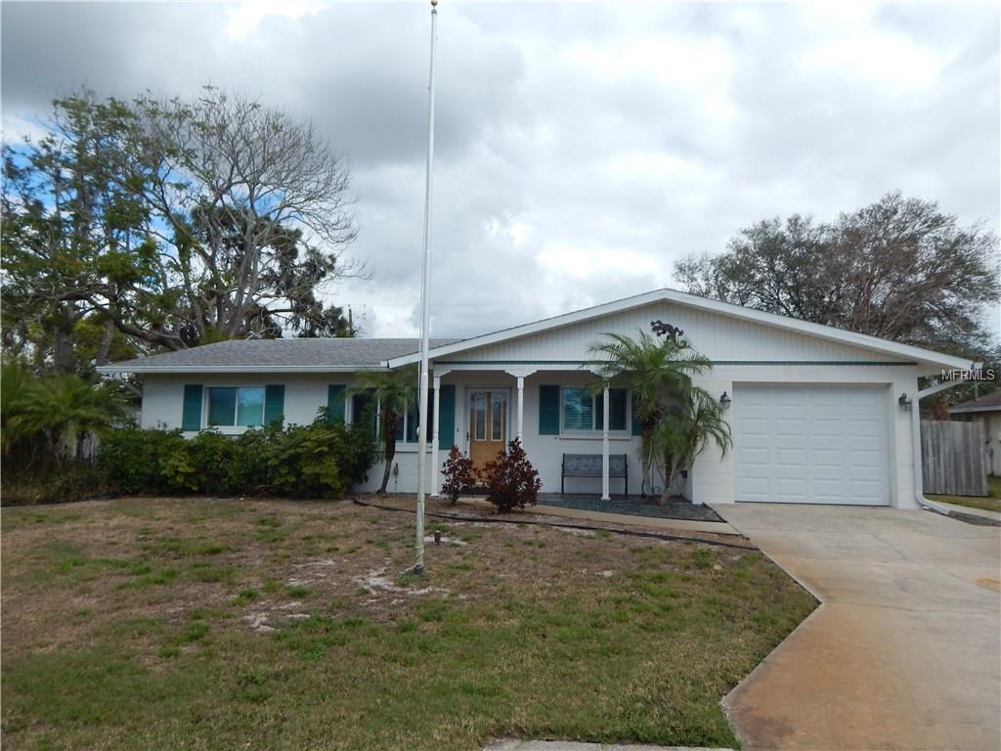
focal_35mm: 22
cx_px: 500
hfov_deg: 76.4
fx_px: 636
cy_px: 376
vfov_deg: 61.1
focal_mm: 4
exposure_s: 1/400
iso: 125
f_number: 6
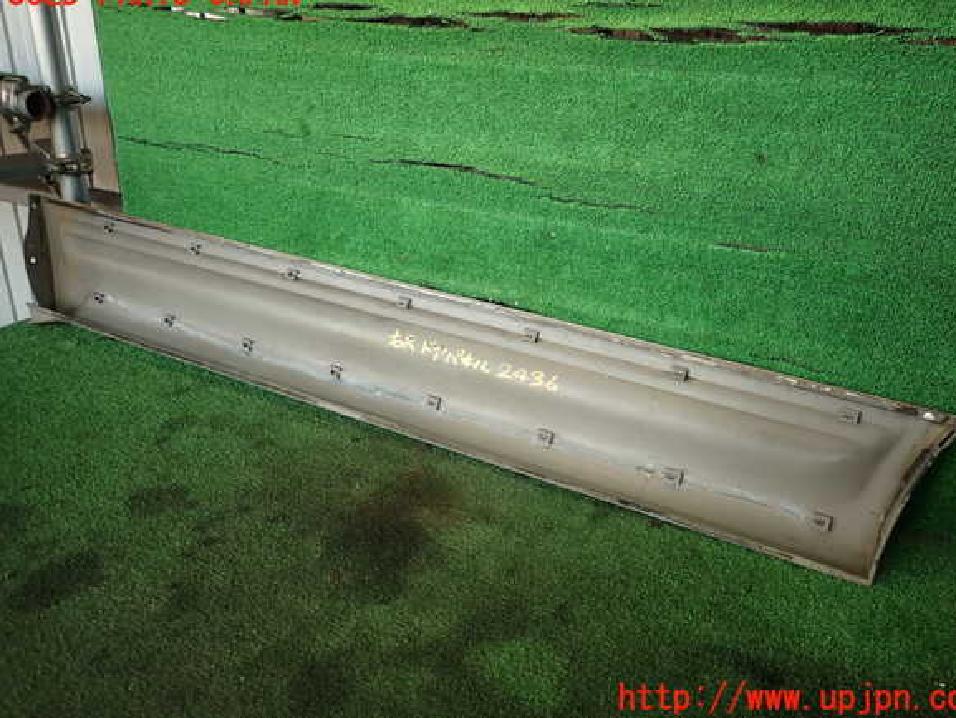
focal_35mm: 26
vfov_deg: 53.1
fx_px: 718
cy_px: 347
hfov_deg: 67.3
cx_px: 495
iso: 100
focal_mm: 4.5
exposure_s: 1/80
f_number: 2
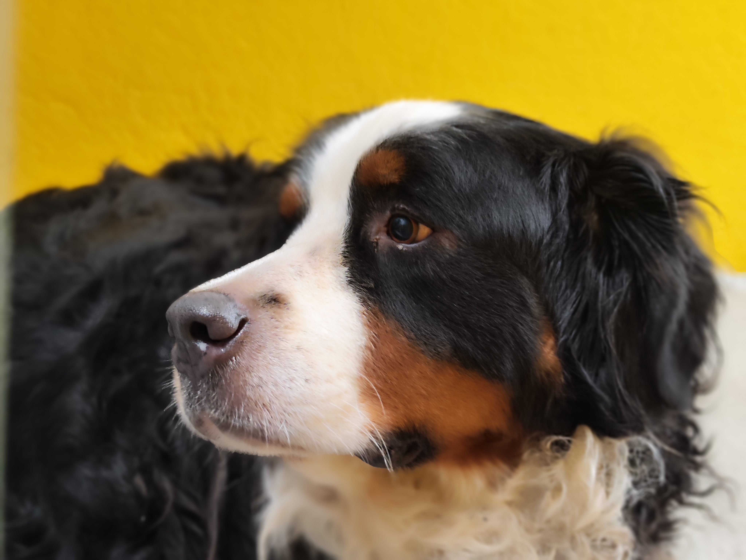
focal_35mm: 23
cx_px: 373
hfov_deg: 73.9
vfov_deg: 58.9
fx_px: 496
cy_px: 280
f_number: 1.69
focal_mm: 7.01
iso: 1381
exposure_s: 1/50
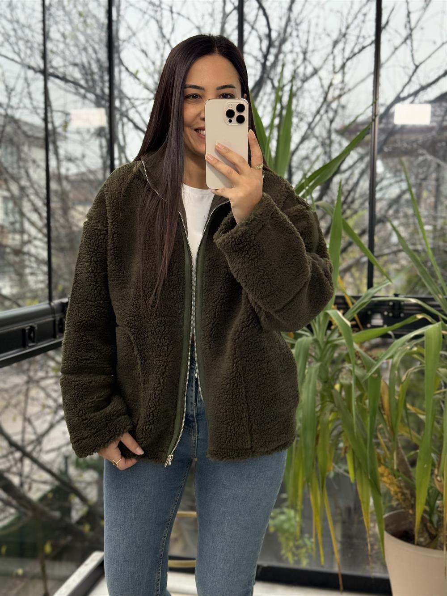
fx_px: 826
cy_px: 298
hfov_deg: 30.3
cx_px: 224
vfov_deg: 39.7
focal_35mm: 48
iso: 125
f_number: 1.78
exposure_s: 1/115
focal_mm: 6.76
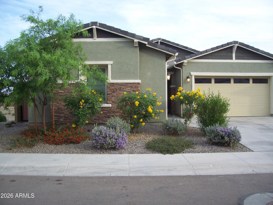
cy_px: 102
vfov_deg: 41.8
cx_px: 136
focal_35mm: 34
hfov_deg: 53.9
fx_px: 268
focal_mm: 5.6
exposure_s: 1/400
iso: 80
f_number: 2.7
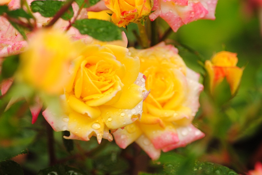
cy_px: 88
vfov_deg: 3.1
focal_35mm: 450
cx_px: 131
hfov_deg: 4.6
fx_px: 3278
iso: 200
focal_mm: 300
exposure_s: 1/30
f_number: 8
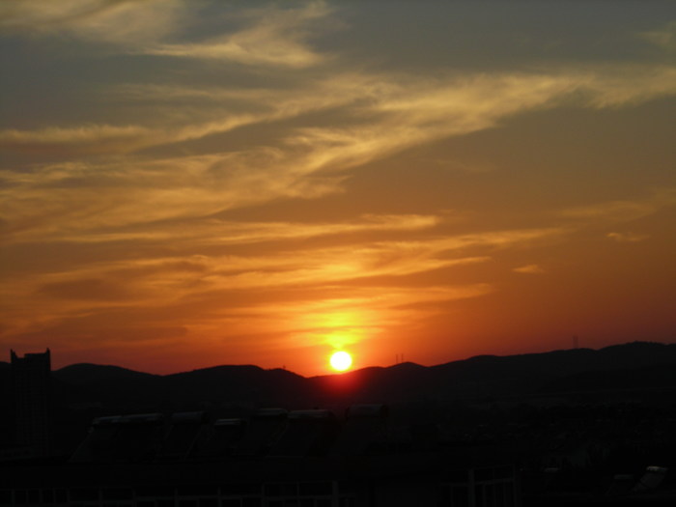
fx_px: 2265
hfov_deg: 17.0
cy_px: 254
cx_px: 338
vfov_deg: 12.8
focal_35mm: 116
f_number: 5.3
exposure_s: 1/210
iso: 50
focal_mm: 19.2
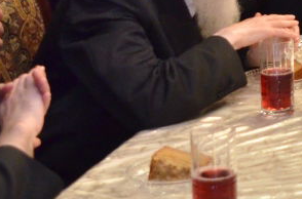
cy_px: -110
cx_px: 512
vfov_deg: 8.5
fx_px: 1313
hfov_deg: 12.2
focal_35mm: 157
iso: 2500
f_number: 4.2
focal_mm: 30
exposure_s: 1/125
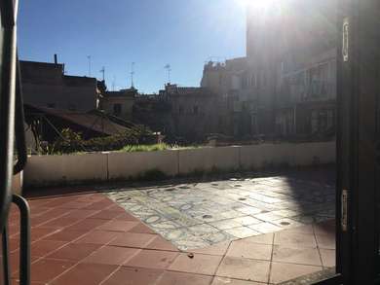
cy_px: 142
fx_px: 319
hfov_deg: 61.6
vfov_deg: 48.3
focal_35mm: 29
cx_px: 190
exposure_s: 1/3497
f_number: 2.2
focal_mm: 4.15
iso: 25
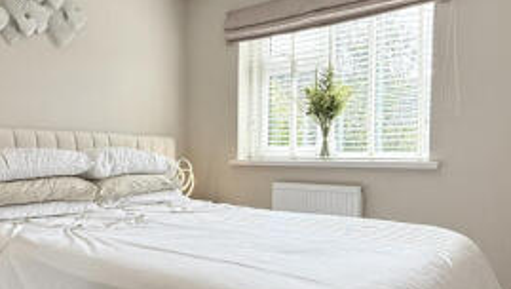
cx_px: 140
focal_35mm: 33
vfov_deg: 35.7
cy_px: 166
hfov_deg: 57.0
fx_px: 448
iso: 64
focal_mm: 2.22
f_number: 2.2
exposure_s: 1/323
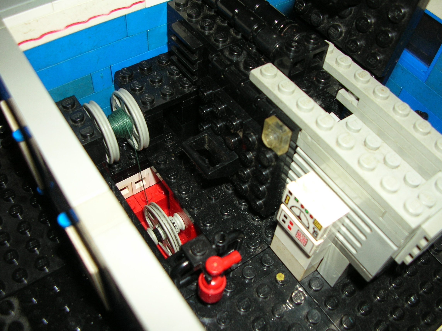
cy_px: 166
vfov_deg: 40.6
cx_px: 221
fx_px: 447
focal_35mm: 35
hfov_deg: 52.7
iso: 50
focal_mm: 5.8
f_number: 2.8
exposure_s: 1/60.1
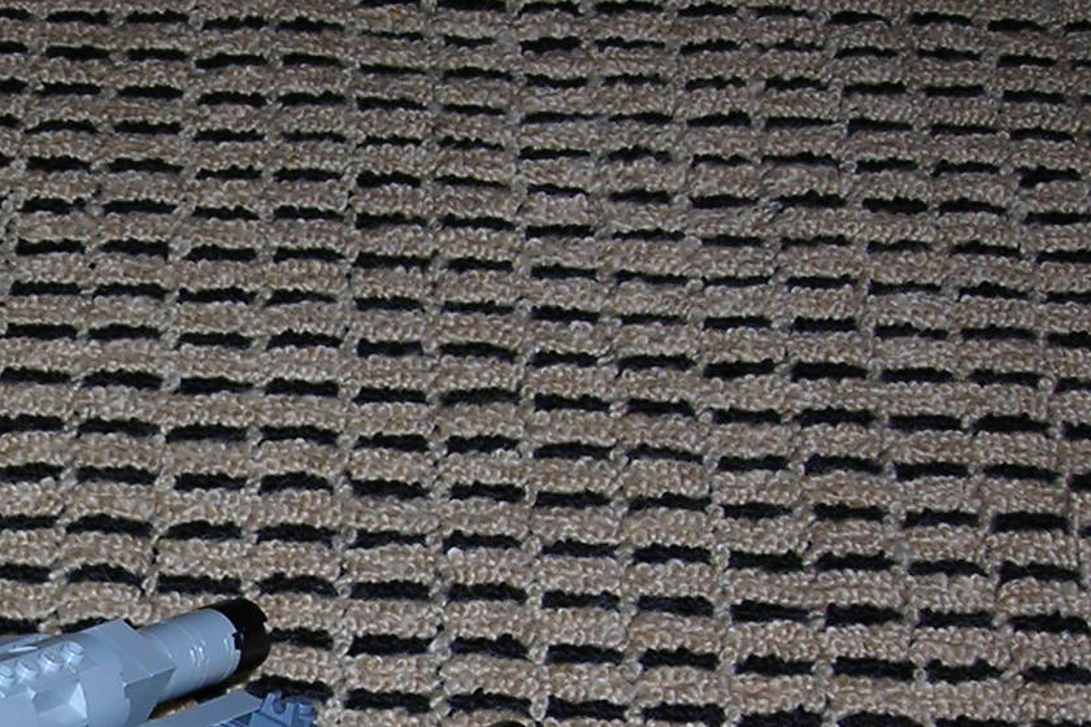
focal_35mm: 122
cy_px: 819
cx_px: -113
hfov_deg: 16.3
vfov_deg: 11.1
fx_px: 3697
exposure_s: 1/60.1
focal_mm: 6.3
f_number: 3.2
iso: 50
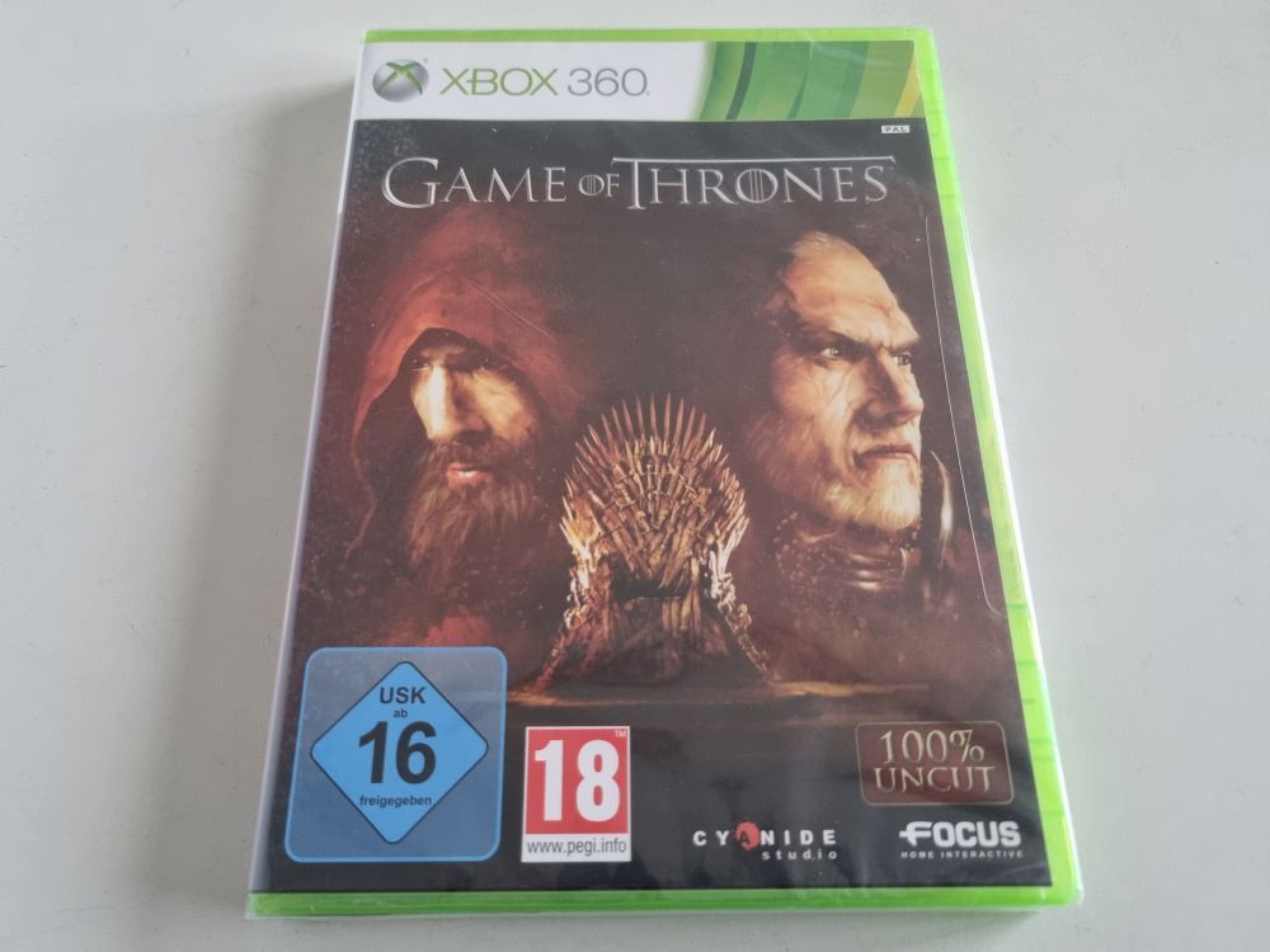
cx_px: 635
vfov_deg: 53.1
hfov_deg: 67.3
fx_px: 954
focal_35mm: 26
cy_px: 476
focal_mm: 5.4
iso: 640
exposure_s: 1/50
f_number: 1.8
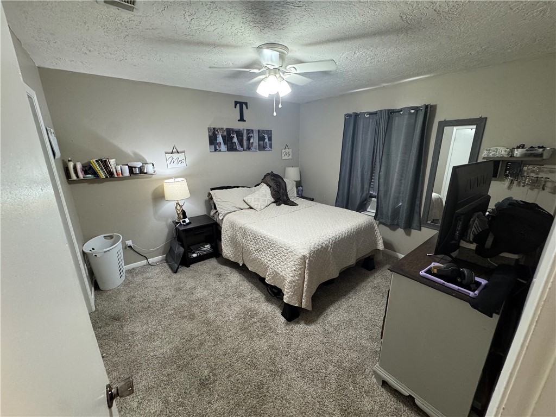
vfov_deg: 85.7
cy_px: 208
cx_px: 278
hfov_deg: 102.1
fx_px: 225
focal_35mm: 14
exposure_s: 1/60
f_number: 2.2
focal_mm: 2.22
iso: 250
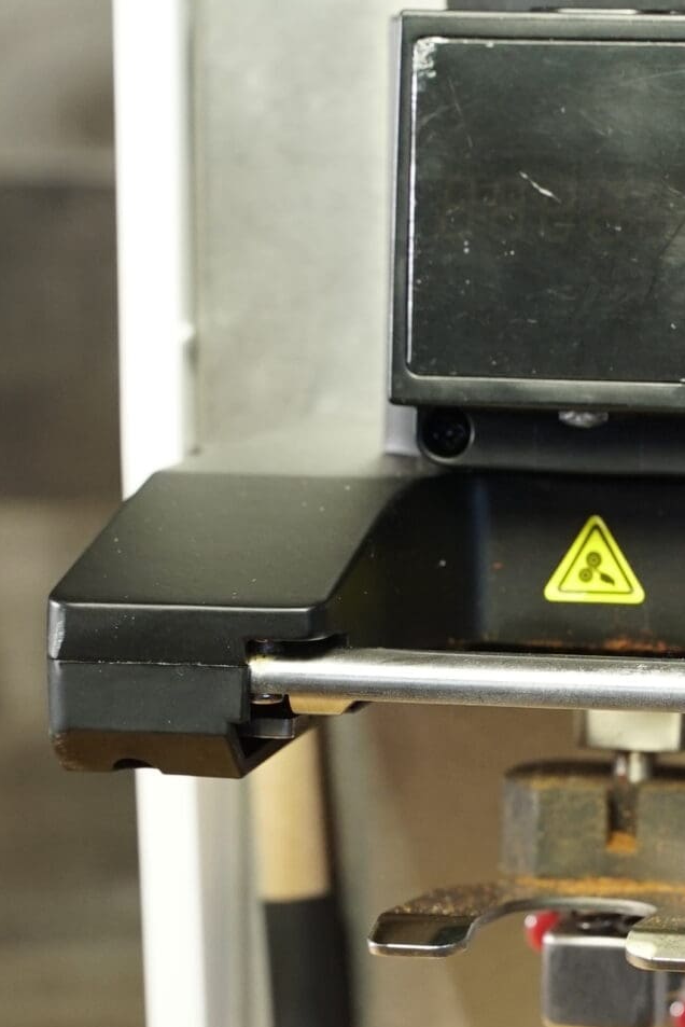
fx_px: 3679
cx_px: 729
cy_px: 767
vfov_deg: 15.8
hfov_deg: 10.5
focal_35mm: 129
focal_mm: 48
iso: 1600
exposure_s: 1/125
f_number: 5.6
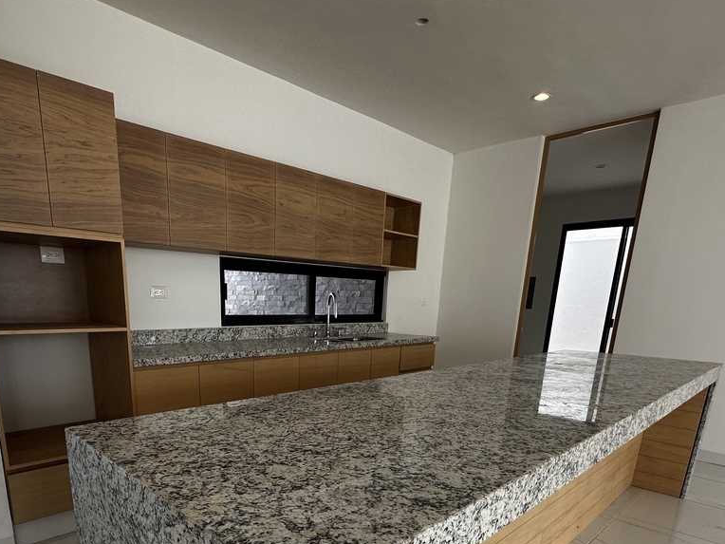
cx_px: 300
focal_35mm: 22
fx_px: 461
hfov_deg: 75.8
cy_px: 421
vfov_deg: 57.4
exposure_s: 1/99
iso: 64
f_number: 2.2
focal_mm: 2.22
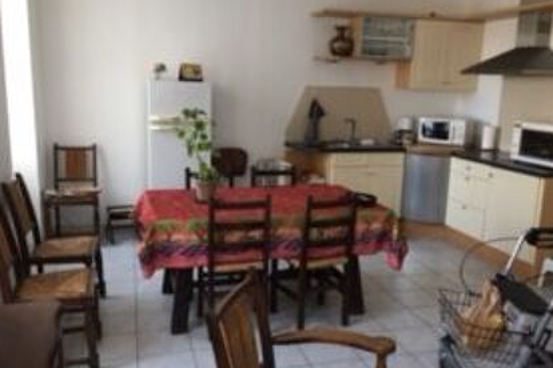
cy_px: 193
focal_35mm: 35
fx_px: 538
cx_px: 272
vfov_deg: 37.8
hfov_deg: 54.4
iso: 80
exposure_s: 1/17
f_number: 2.2
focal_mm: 4.15
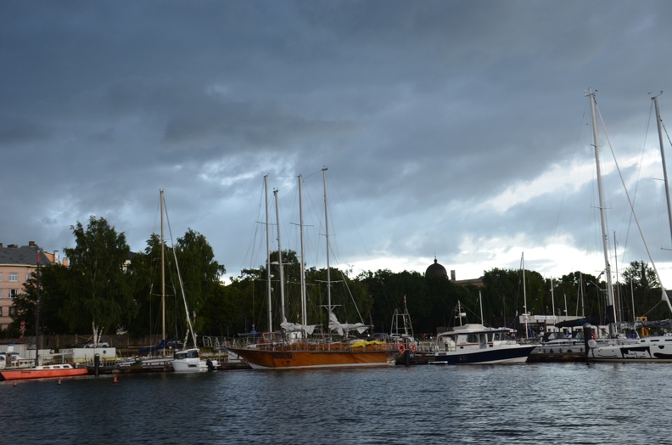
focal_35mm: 52
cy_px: 222
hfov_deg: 37.9
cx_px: 336
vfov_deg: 25.6
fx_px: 978
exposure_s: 1/30
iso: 400
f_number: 9
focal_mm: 35
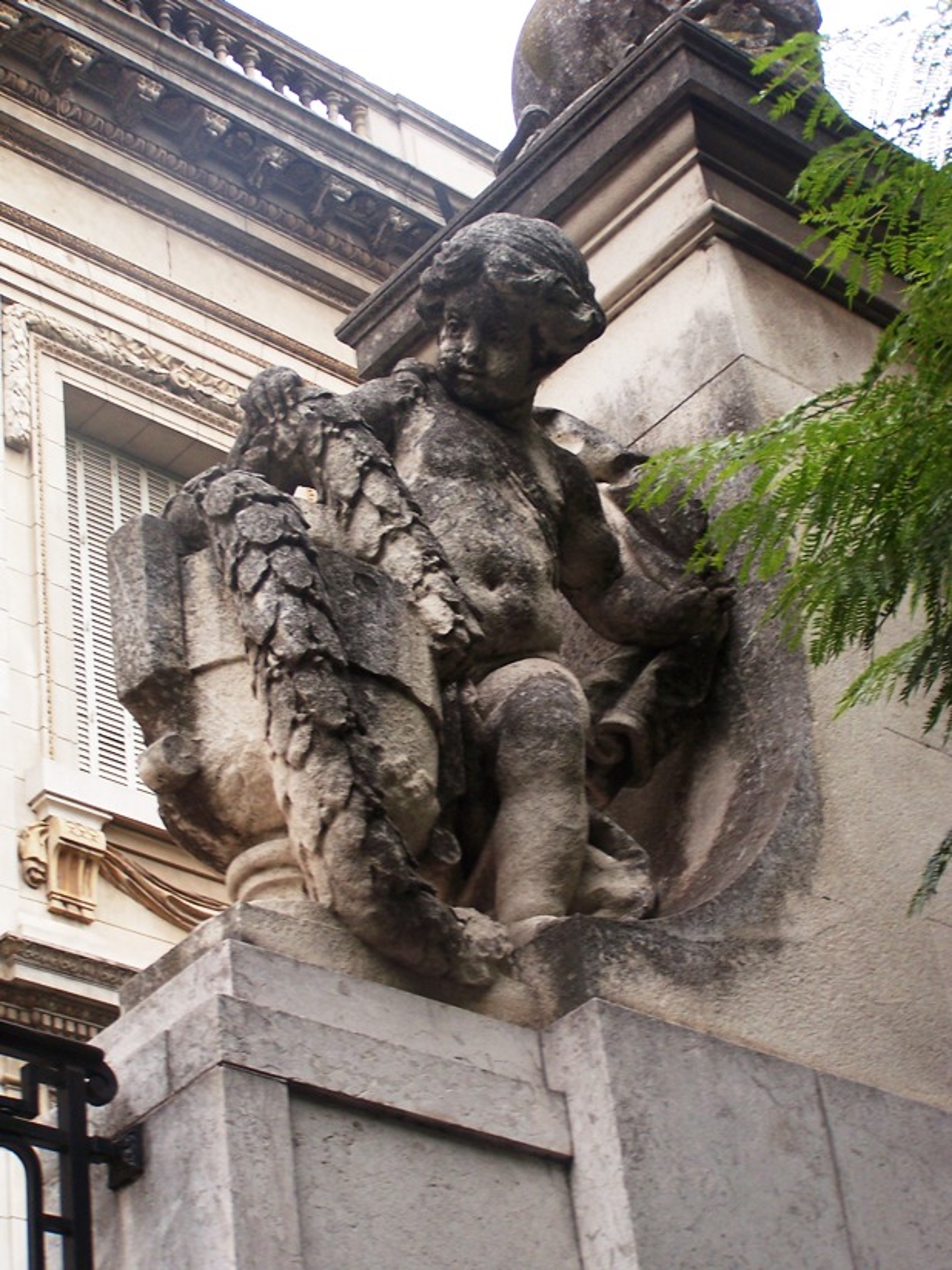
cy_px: 635
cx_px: 476
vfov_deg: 26.0
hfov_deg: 19.6
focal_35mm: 75
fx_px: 2750
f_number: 3.2
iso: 100
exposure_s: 1/50
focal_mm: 12.4
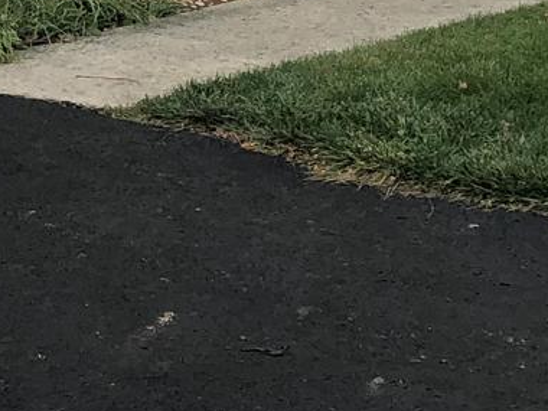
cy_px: -480
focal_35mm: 151
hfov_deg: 13.0
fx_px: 2390
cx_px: 78
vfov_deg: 9.1
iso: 20
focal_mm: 4
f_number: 1.8
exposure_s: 1/592
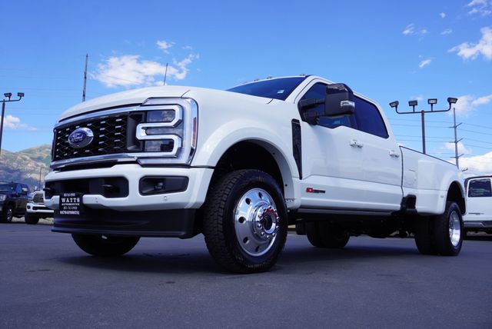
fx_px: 451
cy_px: 164
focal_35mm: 33
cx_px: 246
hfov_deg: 57.2
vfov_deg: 40.0
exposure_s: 1/125
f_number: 9
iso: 100
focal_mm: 22
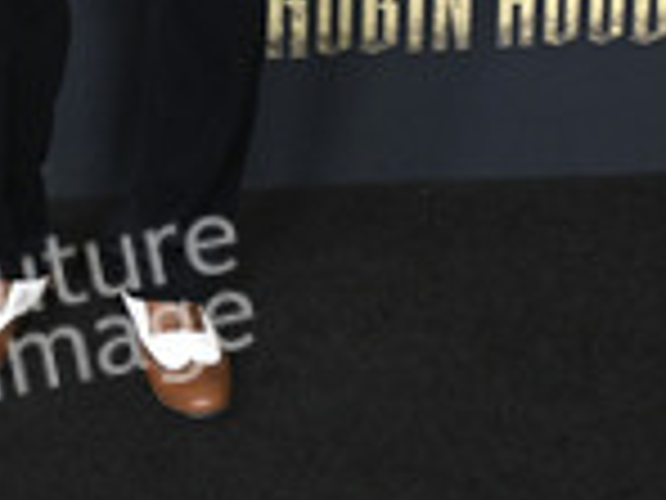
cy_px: -351
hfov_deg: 19.3
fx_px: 1943
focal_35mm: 101
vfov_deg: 13.4
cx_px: 153
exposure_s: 1/320
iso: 1600
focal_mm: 39
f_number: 5.6
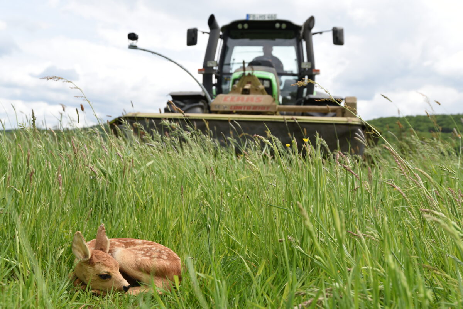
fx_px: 618
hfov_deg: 41.1
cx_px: 232
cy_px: 154
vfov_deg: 28.1
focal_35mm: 48
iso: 200
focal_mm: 48
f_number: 8
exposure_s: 1/320
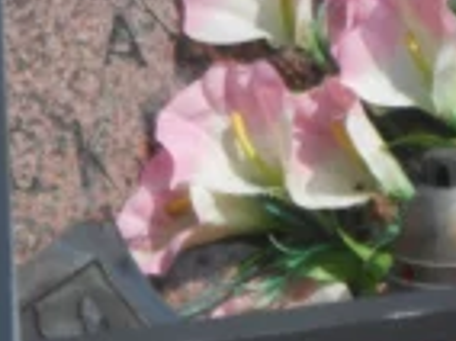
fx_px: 5181
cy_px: -187
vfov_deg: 3.7
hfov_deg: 5.0
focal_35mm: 394
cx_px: 95
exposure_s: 1/400
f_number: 5.5
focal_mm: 21.2
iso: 80
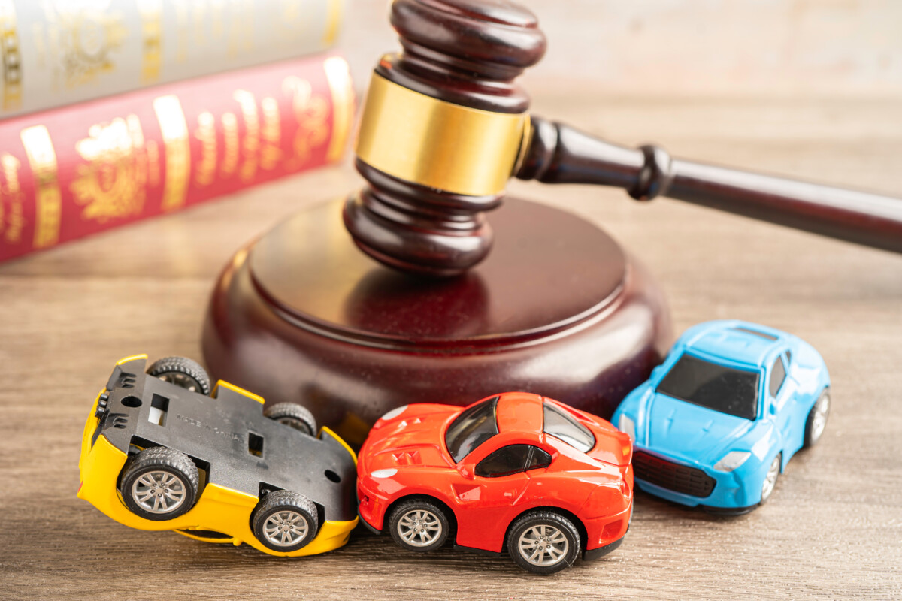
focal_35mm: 50
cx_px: 451
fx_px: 1253
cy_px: 300
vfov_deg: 27.0
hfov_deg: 39.6
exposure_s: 1/80
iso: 100
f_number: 6.3
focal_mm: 50
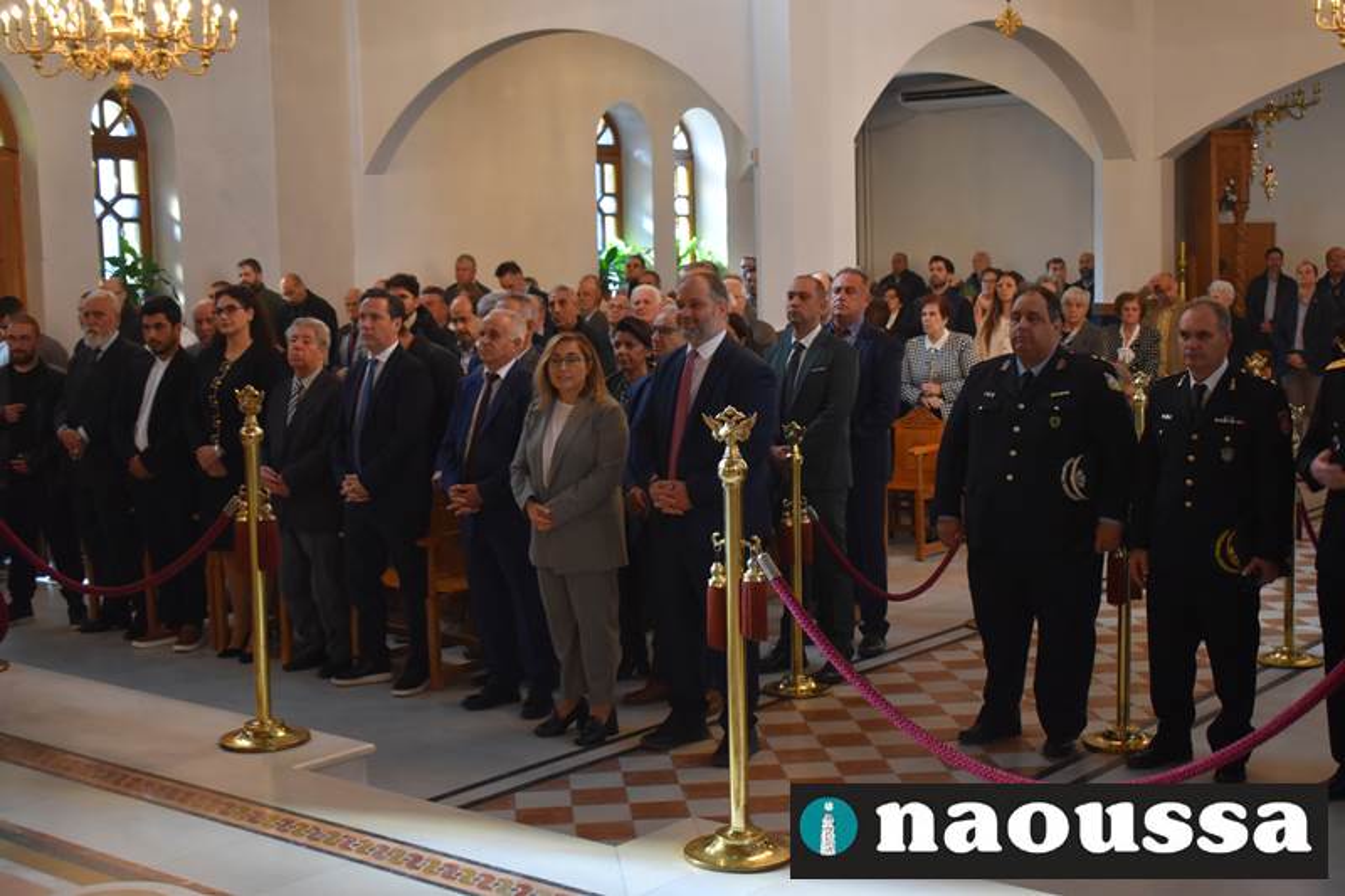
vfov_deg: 28.1
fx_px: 1793
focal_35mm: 48
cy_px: 448
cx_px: 672
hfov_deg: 41.1
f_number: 4.5
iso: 1400
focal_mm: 32
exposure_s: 1/125
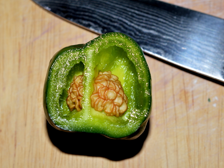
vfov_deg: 22.2
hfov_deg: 29.4
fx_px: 427
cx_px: 111
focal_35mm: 66
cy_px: 84
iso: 100
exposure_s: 1/60
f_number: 8
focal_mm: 40
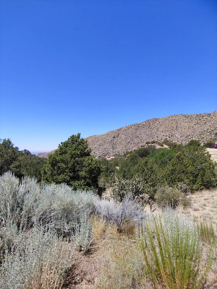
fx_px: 134
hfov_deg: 78.1
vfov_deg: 94.5
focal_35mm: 16
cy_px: 144
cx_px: 108
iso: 50
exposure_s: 1/794
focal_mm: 2.18
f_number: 1.9
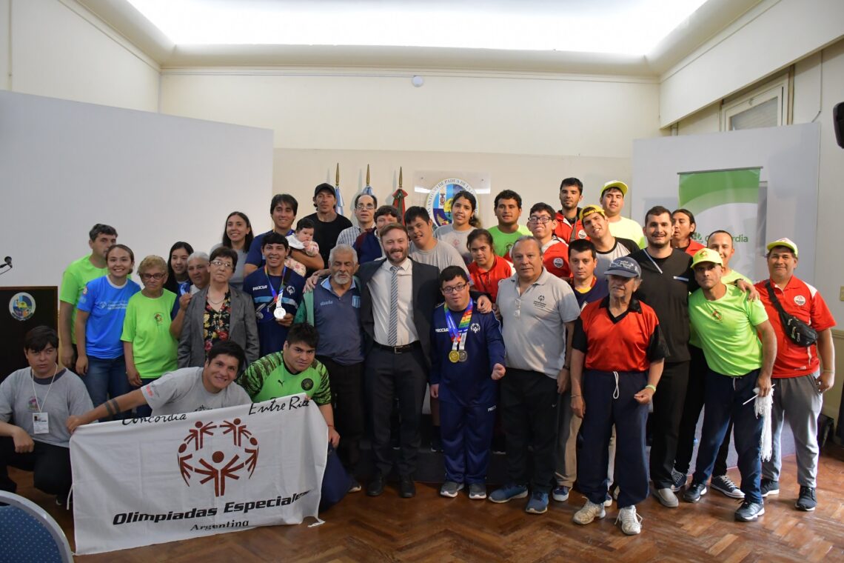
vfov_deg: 47.9
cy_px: 282
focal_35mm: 27
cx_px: 422
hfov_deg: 67.4
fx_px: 633
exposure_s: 1/100
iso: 4000
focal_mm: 18
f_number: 5
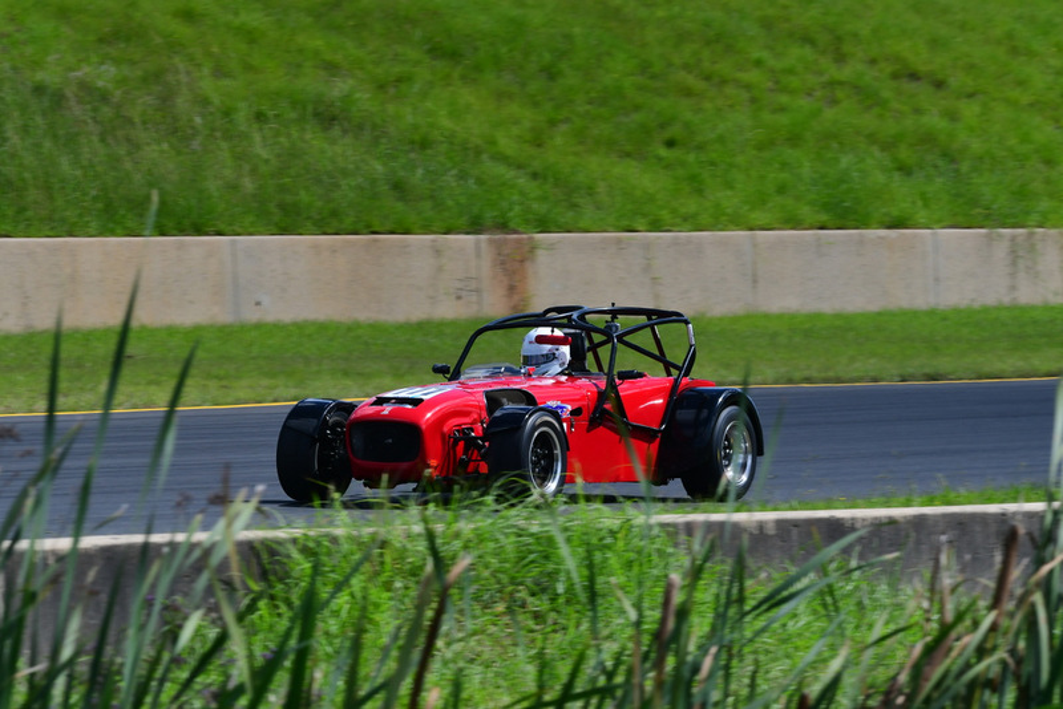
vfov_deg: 4.6
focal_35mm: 300
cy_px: 354
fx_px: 8861
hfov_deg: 6.9
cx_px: 532
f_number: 11
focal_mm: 200
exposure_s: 1/640
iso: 400
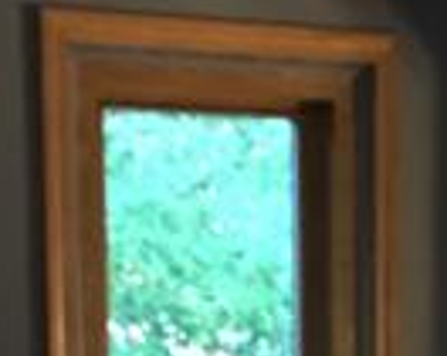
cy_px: 695
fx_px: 2904
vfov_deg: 6.8
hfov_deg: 8.6
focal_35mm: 220
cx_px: 630
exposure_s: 1/4
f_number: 2.2
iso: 50
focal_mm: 4.15
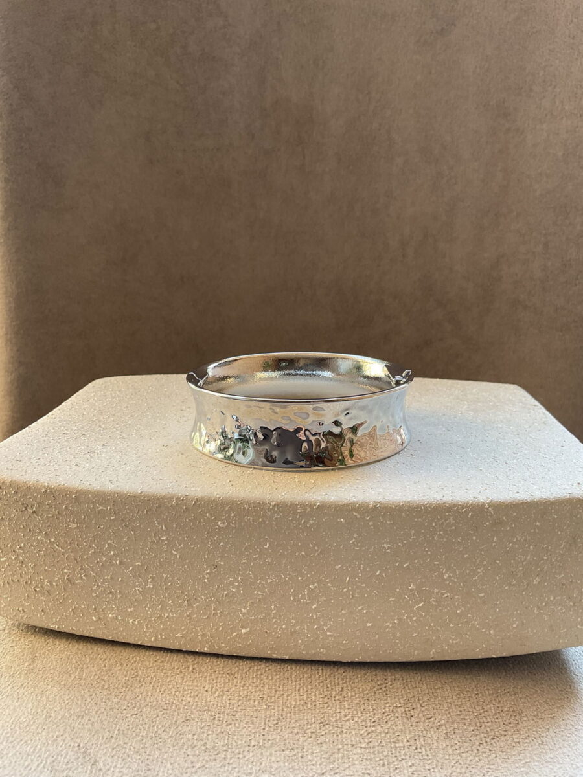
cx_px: 292
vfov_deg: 61.7
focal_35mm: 29
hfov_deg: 48.2
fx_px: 651
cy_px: 388
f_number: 1.8
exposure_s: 1/60
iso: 50
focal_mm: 3
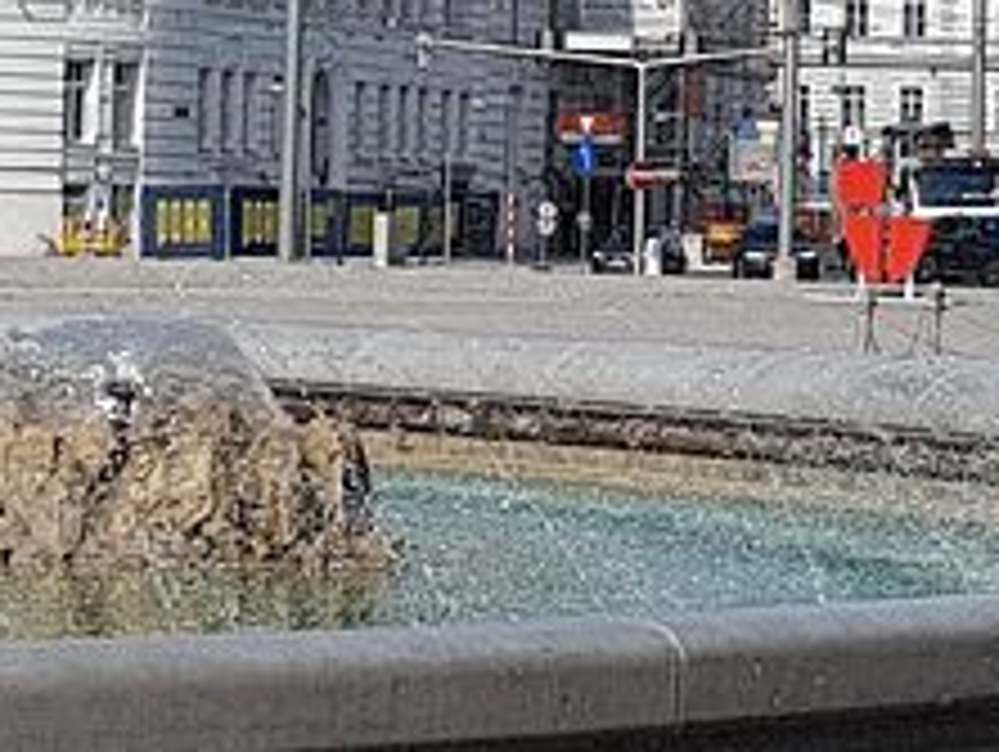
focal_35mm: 187
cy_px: -423
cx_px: 270
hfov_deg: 10.5
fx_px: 5403
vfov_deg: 7.8
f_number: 1.7
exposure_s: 1/3264
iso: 50
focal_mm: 4.2
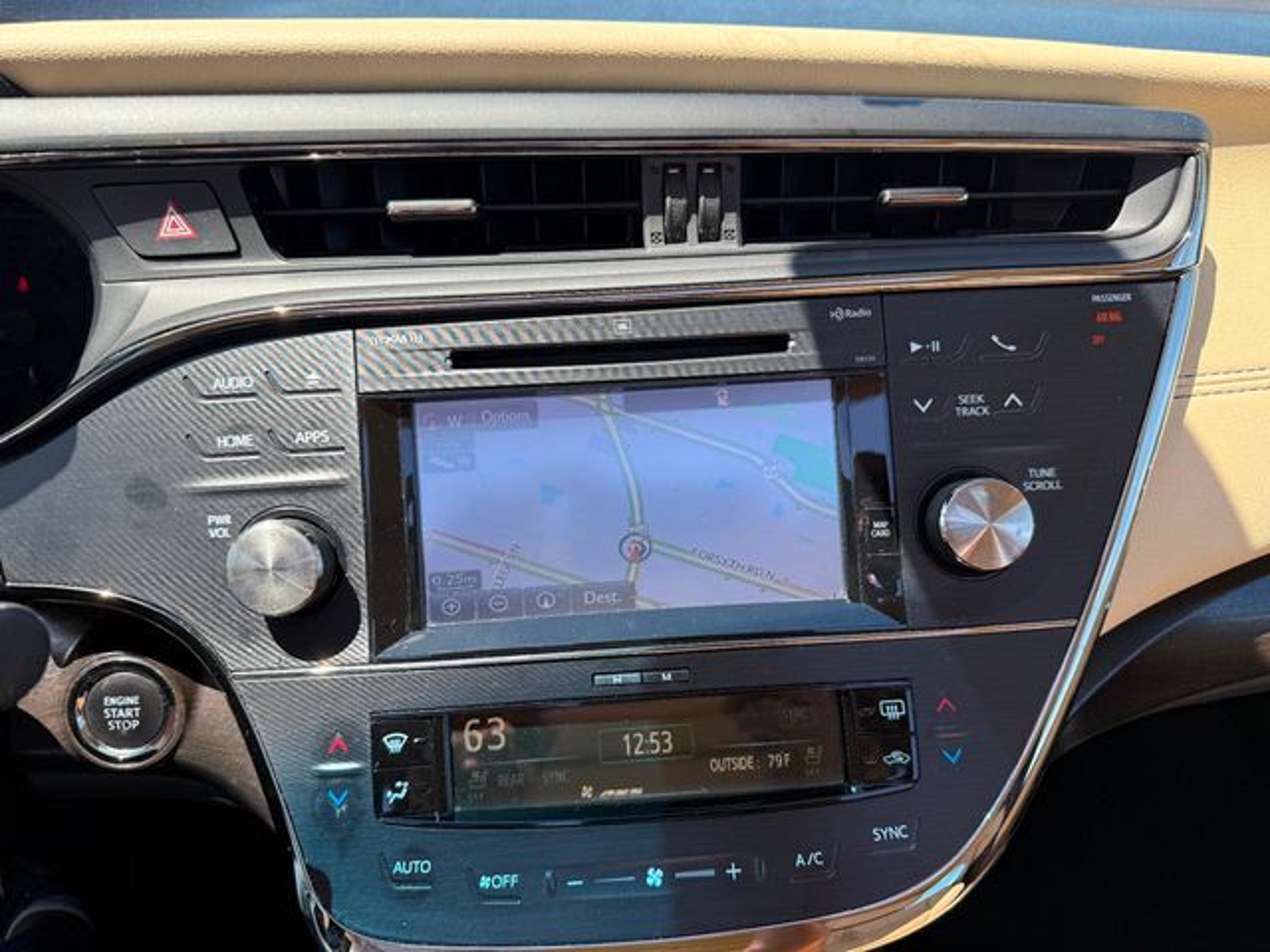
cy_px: 476
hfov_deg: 71.6
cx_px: 635
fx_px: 881
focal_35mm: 24
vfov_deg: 56.8
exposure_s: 1/627
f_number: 1.78
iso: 100
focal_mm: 6.76
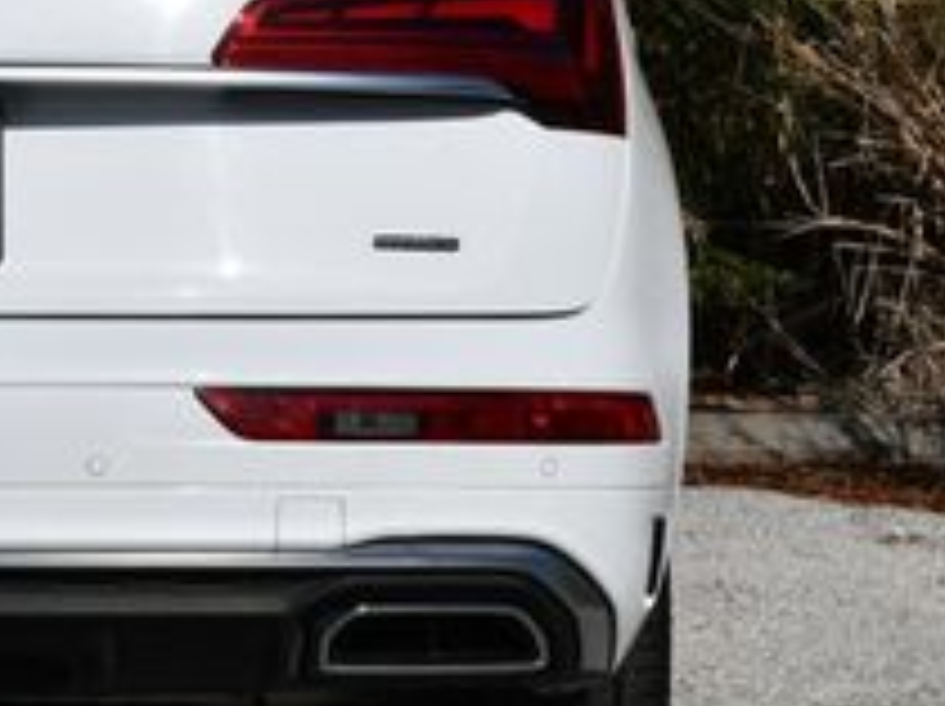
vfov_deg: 7.9
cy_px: 72
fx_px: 5126
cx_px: -189
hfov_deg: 10.4
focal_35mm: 188
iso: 100
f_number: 10
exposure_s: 1/400
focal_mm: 32
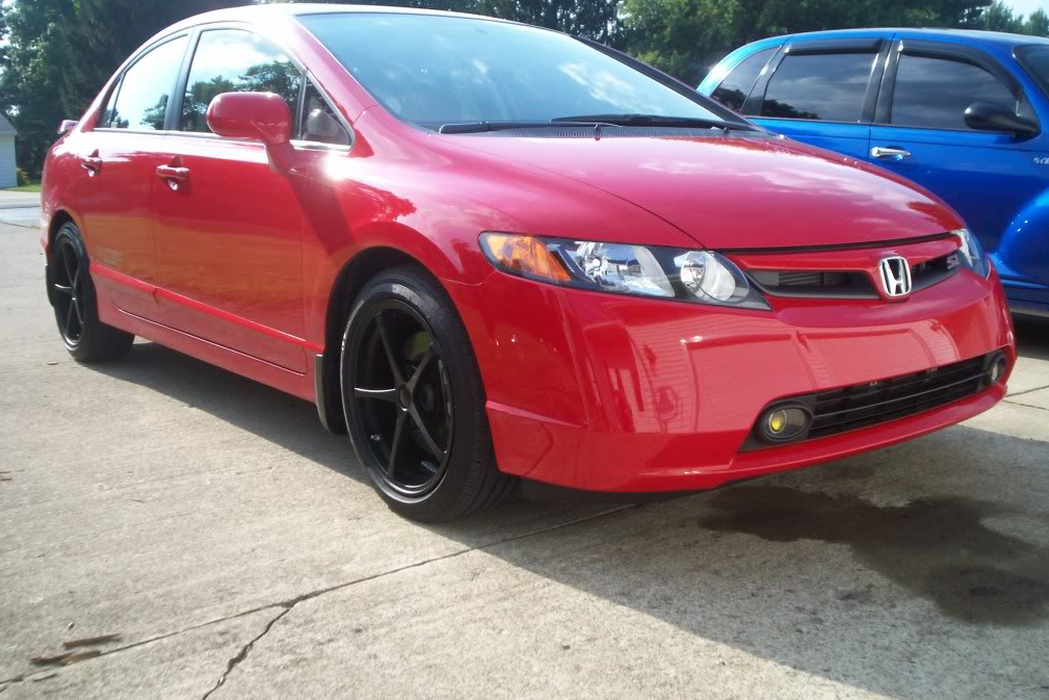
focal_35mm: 38
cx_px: 529
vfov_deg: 35.1
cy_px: 359
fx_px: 1107
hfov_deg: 50.7
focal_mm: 5.9
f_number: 4.5
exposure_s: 1/312
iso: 100
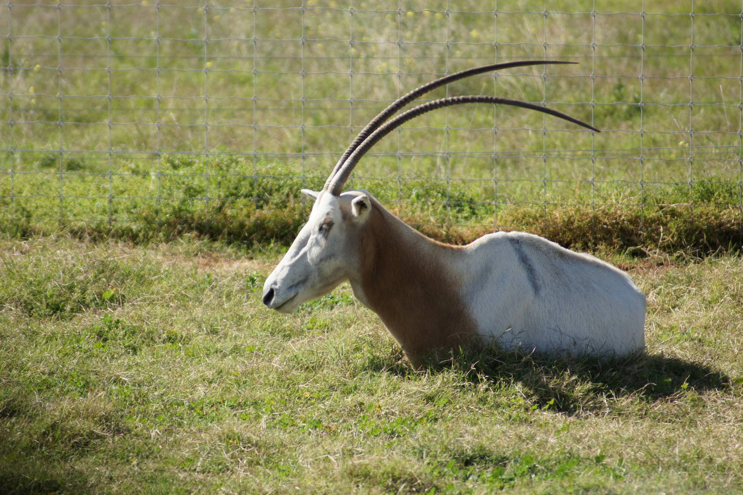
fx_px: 9282
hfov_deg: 4.6
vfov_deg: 3.1
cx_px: 372
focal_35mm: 450
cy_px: 248
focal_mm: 300
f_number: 5.6
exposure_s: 1/500
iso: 160
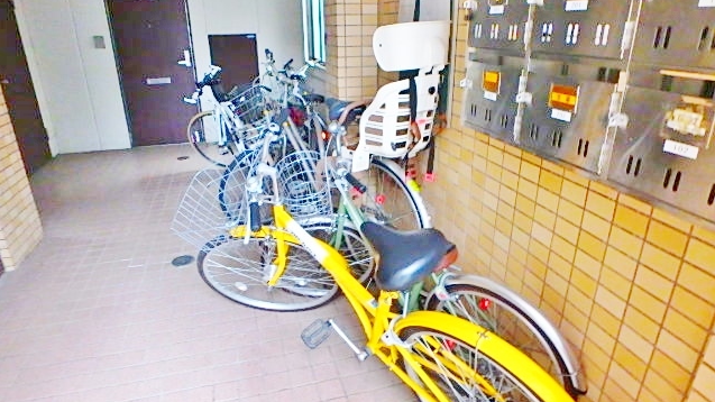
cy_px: 209
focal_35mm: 23
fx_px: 436
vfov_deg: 49.5
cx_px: 357
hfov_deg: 78.7
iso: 800
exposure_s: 1/20
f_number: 3.5
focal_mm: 3.7
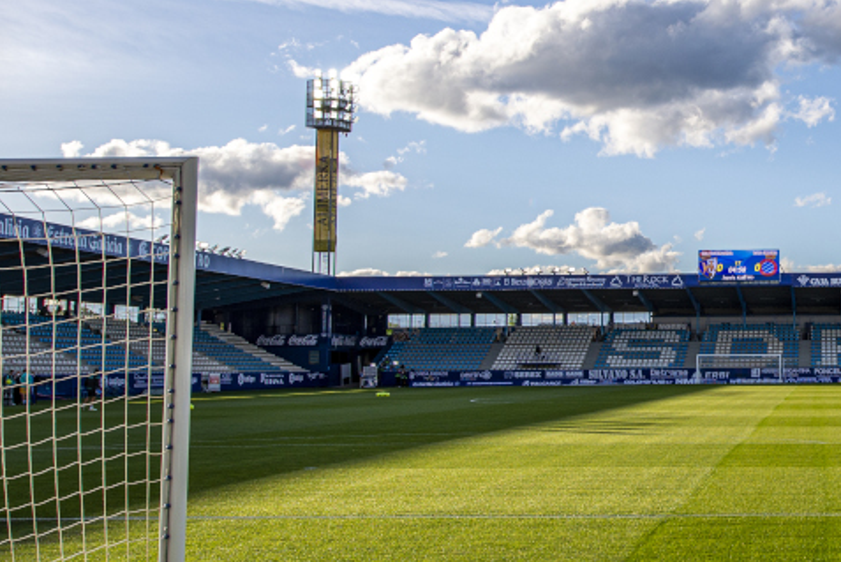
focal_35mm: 53
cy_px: 263
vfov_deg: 25.6
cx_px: 808
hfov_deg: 34.6
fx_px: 1239
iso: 200
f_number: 6.3
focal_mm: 23
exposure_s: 1/800
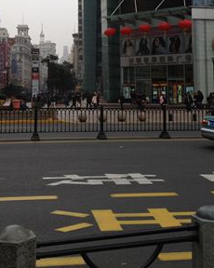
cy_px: 55
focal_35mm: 57
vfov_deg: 32.2
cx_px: 83
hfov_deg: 26.6
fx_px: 452
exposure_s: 1/249
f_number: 2.4
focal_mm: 4.28
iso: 64
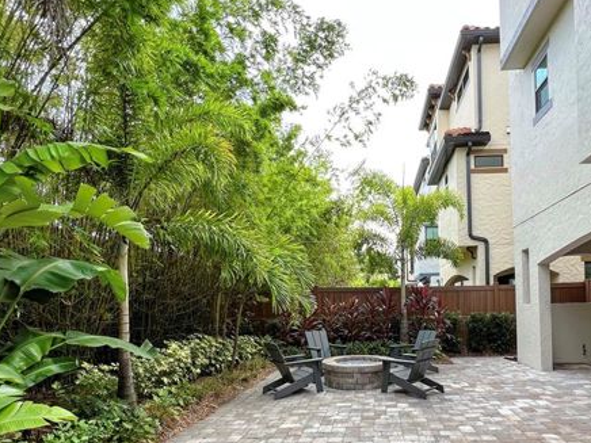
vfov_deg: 61.6
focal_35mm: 21
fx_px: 359
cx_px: 363
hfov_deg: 77.8
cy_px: 302
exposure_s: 1/210
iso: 32
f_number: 1.8
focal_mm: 1.57
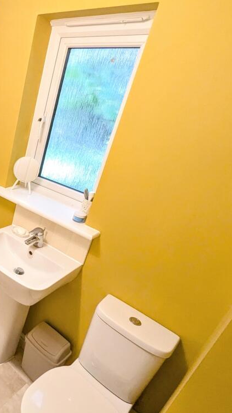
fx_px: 263
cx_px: -41
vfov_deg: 76.3
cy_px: 202
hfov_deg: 37.2
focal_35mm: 24
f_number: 2.2
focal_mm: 2.35
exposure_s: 1/61.5
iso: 770
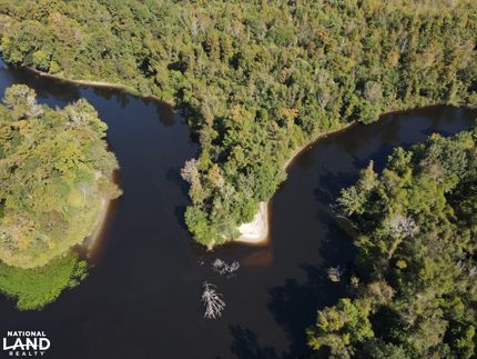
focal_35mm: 24
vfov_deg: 56.9
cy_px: 180
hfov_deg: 71.6
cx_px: 238
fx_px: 331
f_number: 2.8
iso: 100
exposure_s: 1/320
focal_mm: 4.5
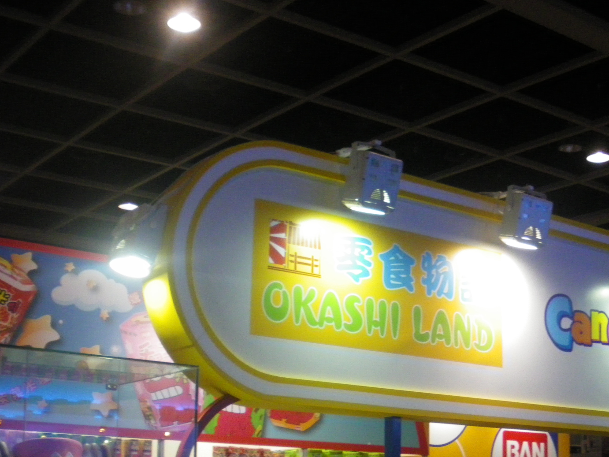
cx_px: 434
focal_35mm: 60
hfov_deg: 31.8
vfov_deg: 24.0
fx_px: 1056
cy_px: 367
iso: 400
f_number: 3.5
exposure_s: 1/160
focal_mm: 6.3
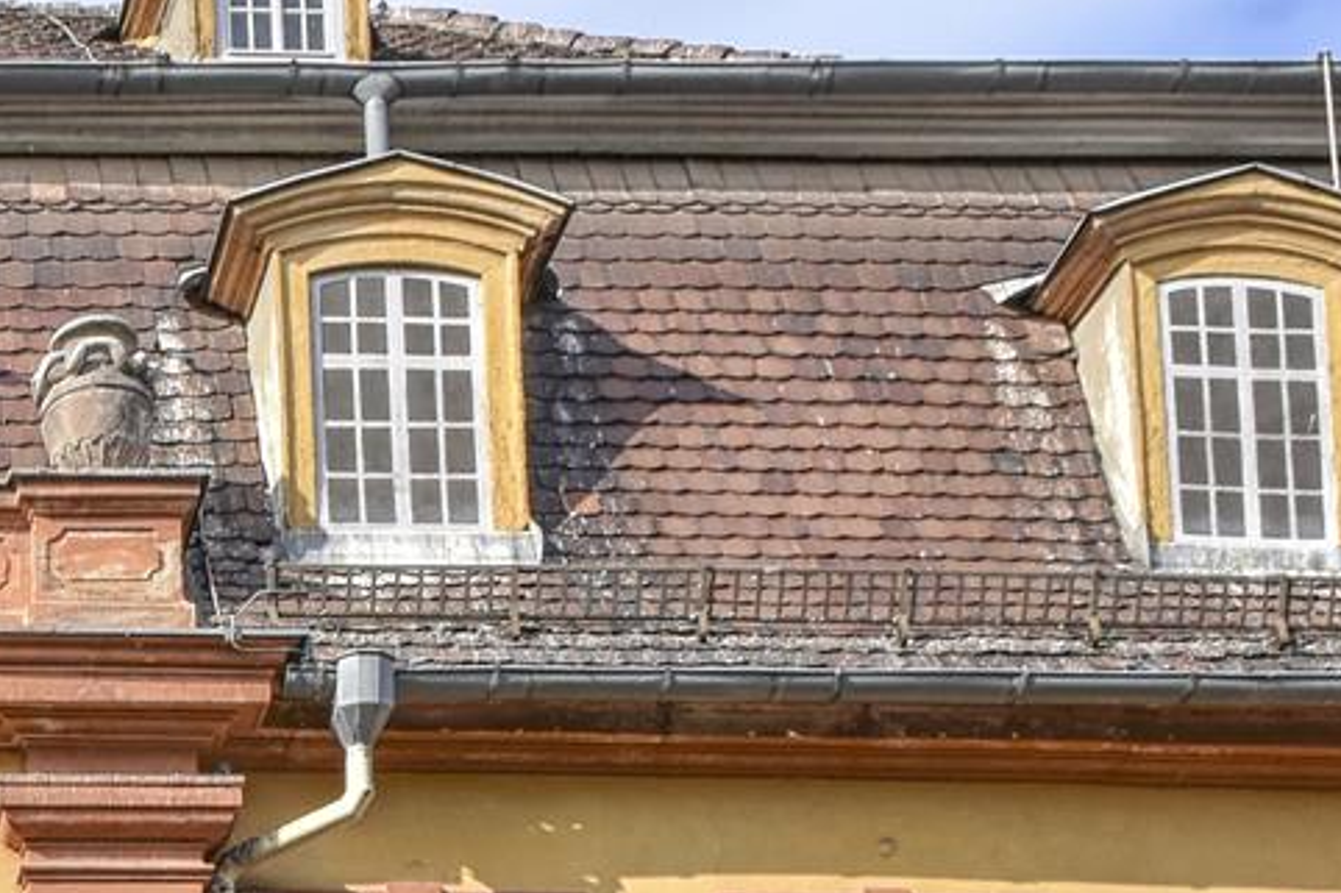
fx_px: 3190
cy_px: 1093
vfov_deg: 15.3
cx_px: -607
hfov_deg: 20.6
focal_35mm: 86
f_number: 9
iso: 200
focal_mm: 17
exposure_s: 1/320
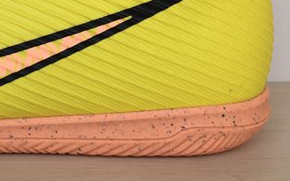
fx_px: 593
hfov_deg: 24.9
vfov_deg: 17.1
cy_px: 14
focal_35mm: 75
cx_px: -54
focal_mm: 4.15
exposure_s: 1/151
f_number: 2.2
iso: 25
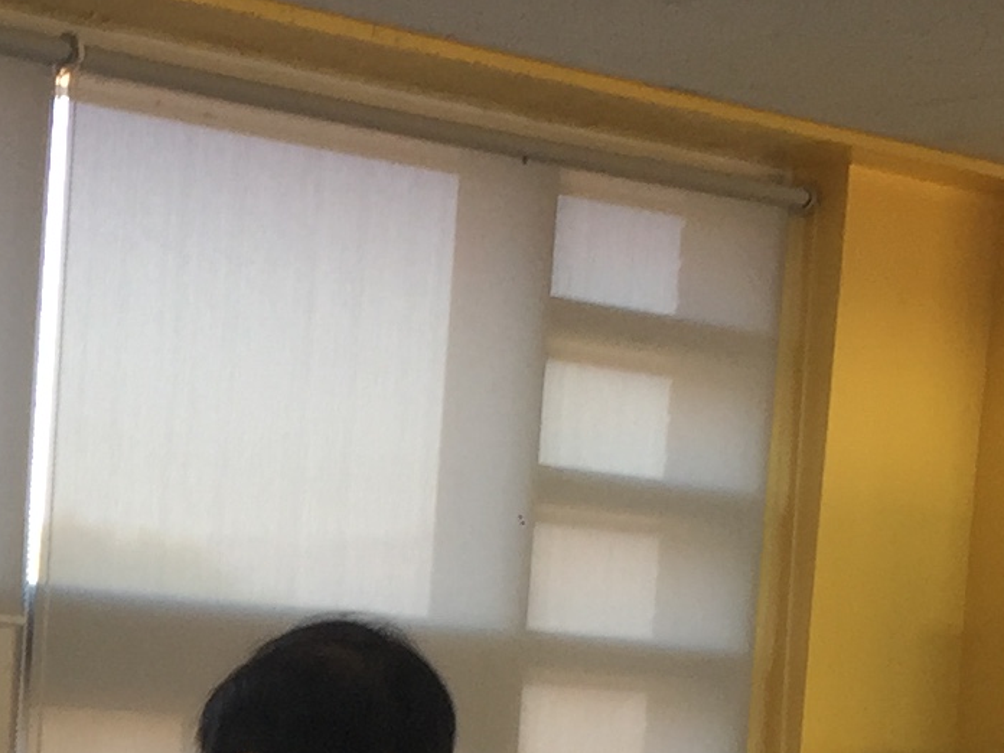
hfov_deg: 13.7
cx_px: -498
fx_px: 3945
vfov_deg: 10.6
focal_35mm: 136
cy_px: 1095
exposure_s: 1/40
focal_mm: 4.15
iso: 32
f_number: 2.2
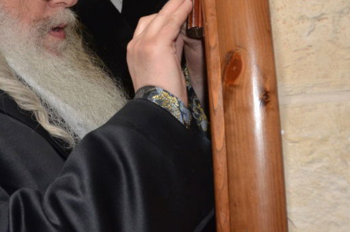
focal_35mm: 54
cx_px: 32
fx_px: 524
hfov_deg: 34.8
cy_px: 23
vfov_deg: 24.2
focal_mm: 18
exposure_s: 1/60
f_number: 5
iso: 1000
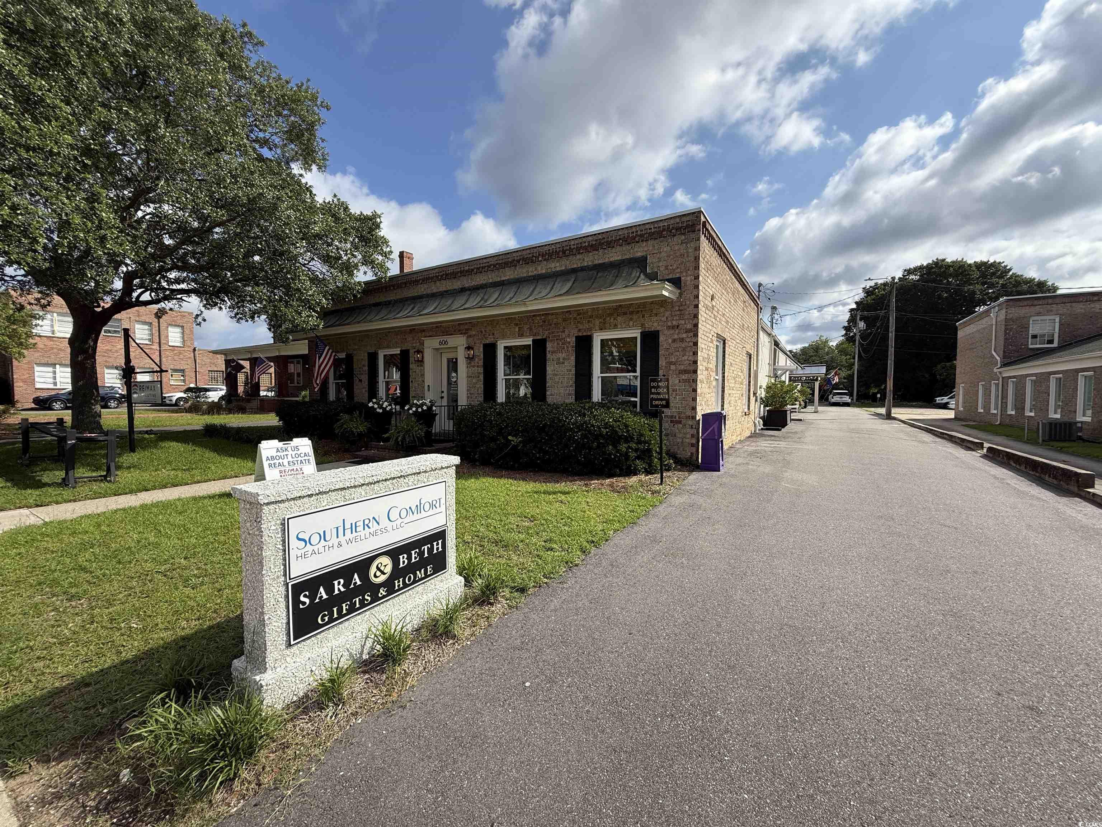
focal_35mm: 14
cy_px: 414
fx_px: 446
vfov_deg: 85.7
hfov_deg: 102.1
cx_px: 551
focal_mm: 2.22
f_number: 2.2
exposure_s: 1/1613
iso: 50
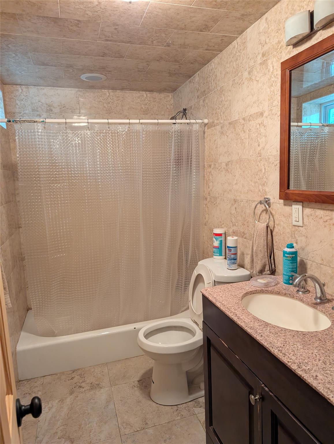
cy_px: 222
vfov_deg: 71.5
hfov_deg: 56.9
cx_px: 167
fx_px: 308
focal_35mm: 24
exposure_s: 1/120
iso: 112
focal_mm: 6.9
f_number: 1.68
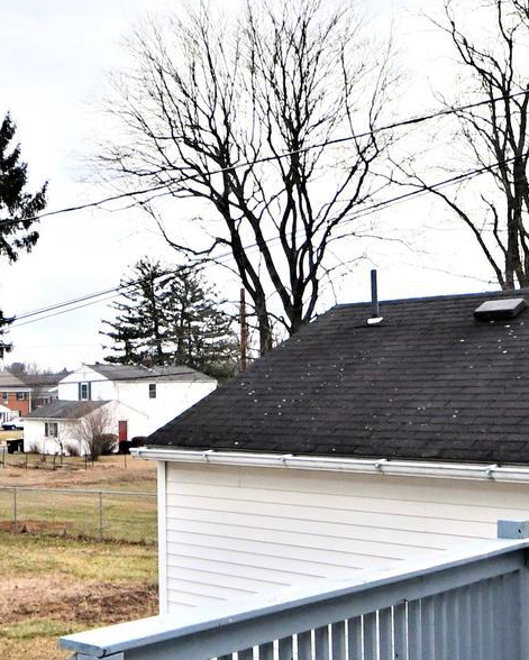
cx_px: 66
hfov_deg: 29.7
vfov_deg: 37.8
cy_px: 419
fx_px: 958
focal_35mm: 49
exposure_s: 1/8000
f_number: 4
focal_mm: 10
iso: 1000
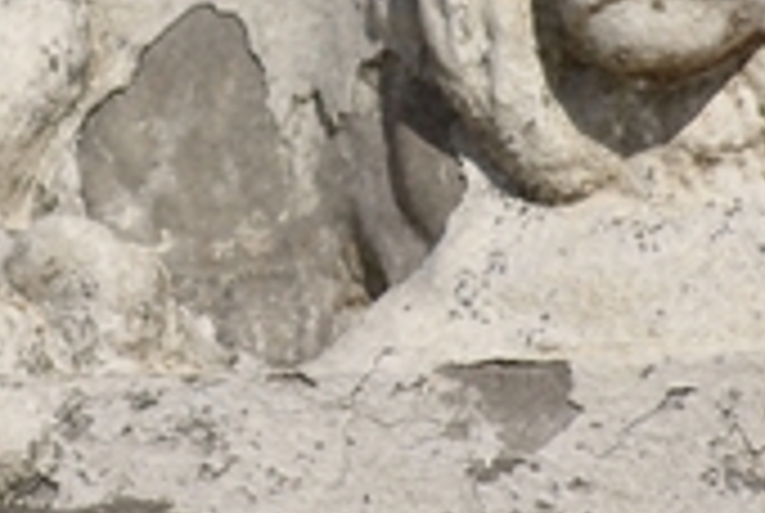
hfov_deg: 1.5
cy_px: -4
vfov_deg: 1.0
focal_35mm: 1409
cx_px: 306
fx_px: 29993
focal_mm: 200
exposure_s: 1/2000
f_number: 5.6
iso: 100
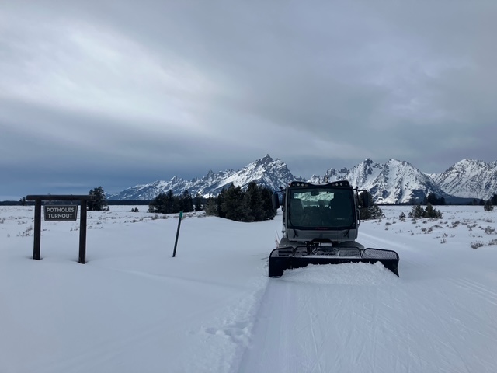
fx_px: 402
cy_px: 186
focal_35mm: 28
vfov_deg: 49.7
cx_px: 248
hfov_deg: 63.4
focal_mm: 3.99
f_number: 1.8
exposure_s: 1/2433
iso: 32
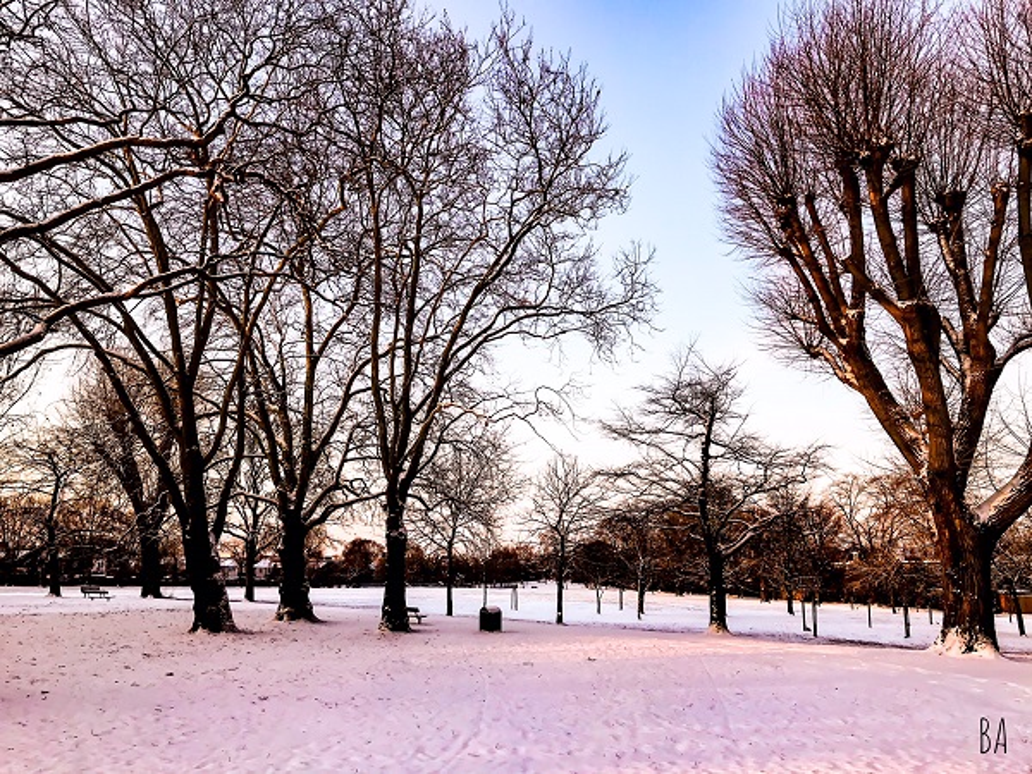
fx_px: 835
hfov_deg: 63.4
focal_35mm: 28
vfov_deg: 49.7
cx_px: 516
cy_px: 387
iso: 20
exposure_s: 1/535
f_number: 1.8
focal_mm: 3.99
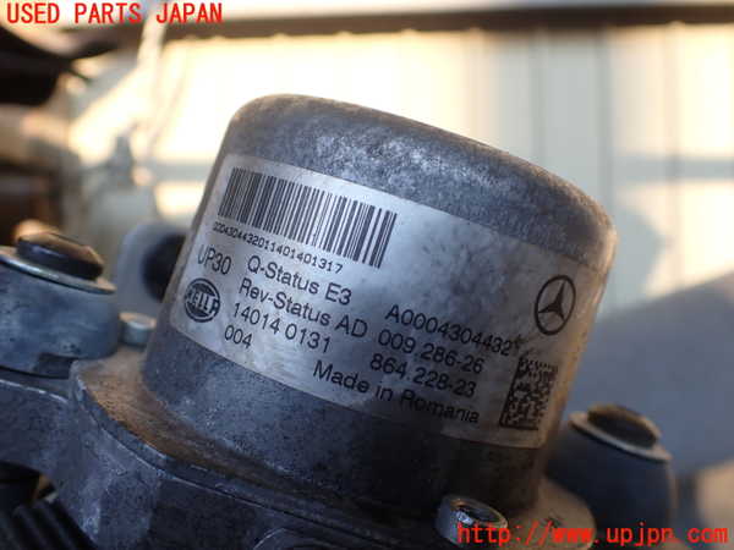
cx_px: 367
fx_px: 636
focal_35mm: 30
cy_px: 275
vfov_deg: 46.8
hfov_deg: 60.0
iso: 100
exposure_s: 1/160
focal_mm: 5.4
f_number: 2.3
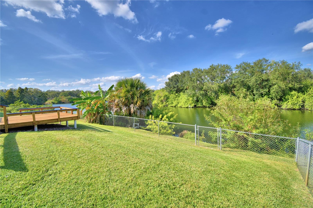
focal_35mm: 15
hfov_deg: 100.4
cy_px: 104
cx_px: 156
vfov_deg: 77.3
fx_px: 130
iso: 100
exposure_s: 1/1250
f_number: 4.5
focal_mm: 10
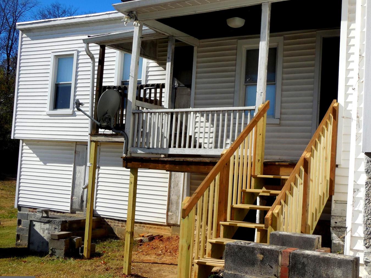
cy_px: 144
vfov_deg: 29.7
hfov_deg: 38.9
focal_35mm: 49
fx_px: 525
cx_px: 185
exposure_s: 1/1600
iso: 125
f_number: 3.8
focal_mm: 8.2
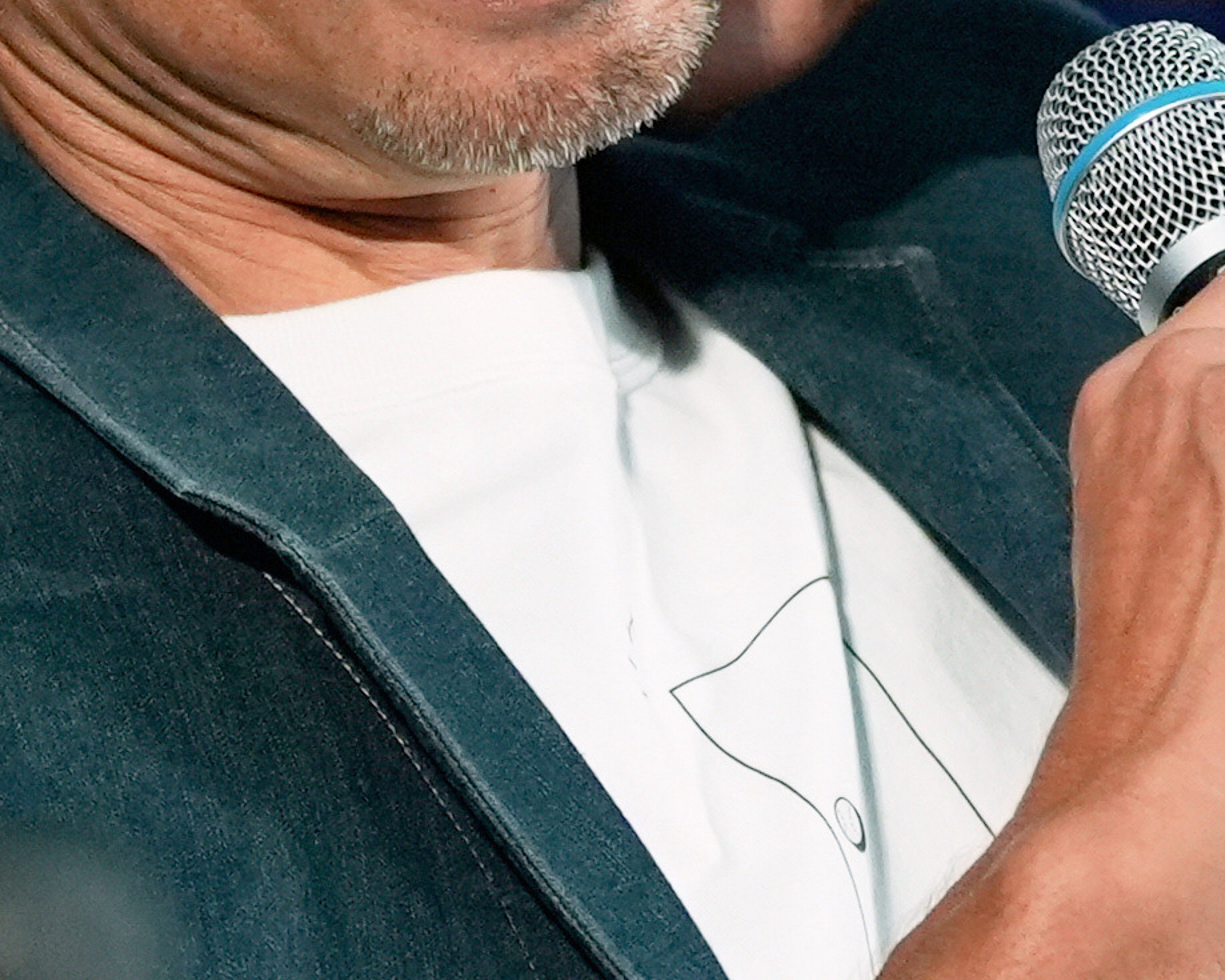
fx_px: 24433
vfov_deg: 2.3
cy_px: -481
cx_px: 171
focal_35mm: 674
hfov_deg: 2.9
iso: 1600
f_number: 2.8
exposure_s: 1/1000
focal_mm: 110
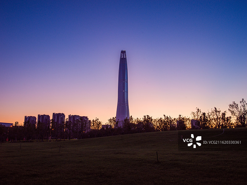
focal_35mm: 46
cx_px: 124
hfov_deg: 41.2
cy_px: 92
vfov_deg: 31.5
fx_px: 328
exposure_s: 1/30
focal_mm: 55
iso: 400
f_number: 8
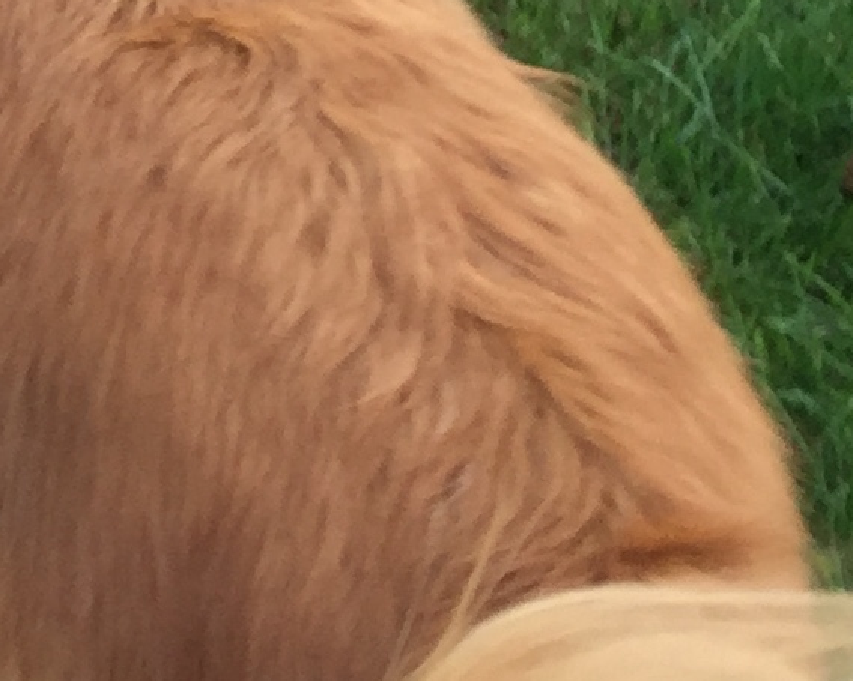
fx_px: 4113
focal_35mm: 163
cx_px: -1085
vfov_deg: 9.3
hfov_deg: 10.5
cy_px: -164
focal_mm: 4.15
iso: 32
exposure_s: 1/168
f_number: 2.2
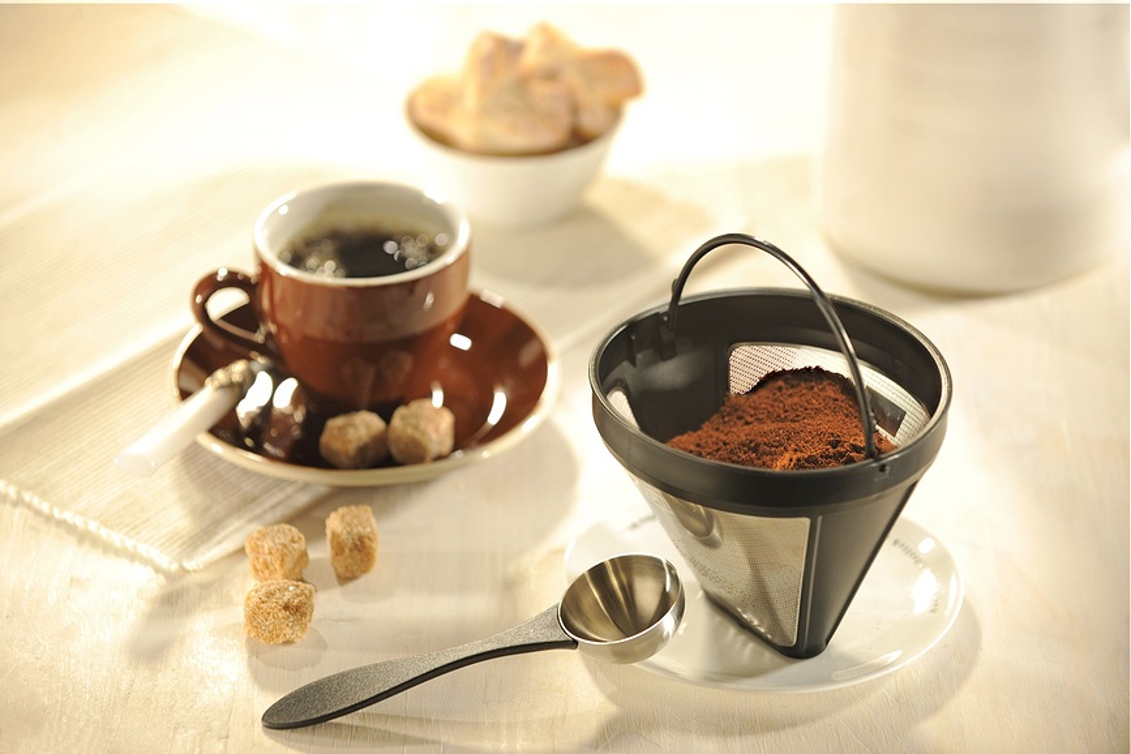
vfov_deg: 12.5
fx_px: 3456
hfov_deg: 18.6
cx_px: 566
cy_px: 377
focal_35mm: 110
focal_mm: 110
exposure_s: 1/60
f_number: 3.5
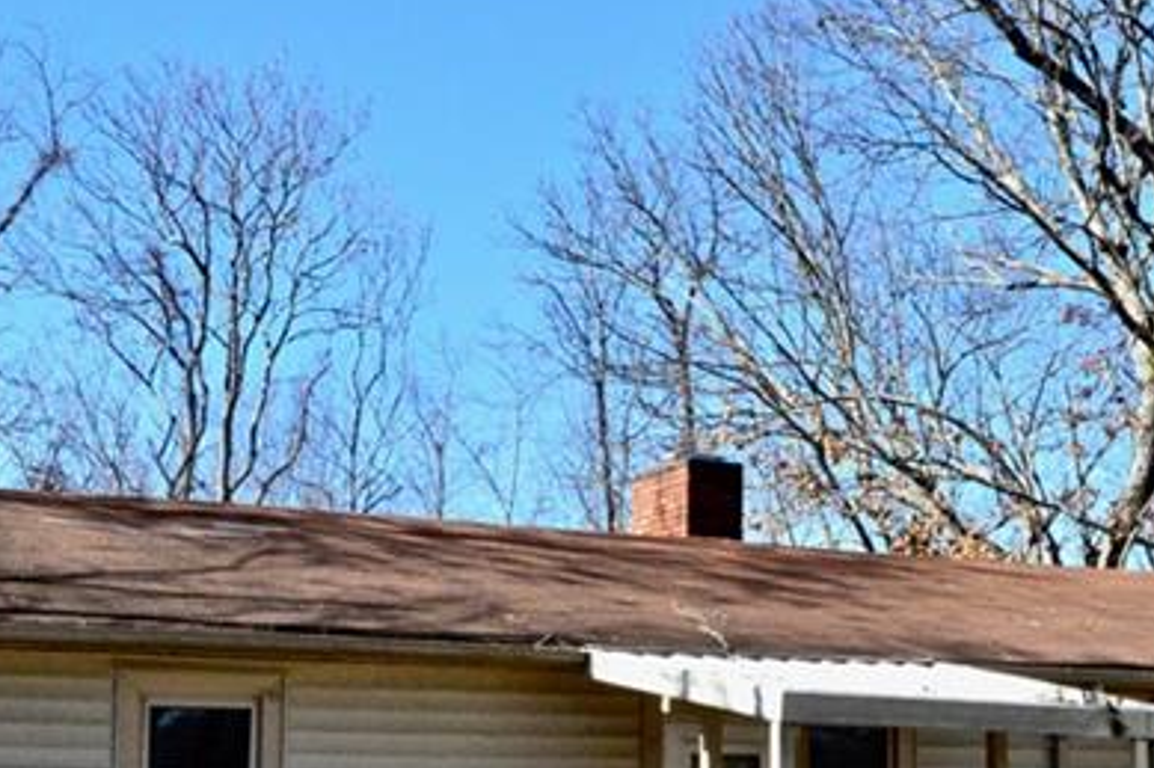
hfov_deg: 28.4
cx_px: 679
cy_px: 549
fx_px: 2275
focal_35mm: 71
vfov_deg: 19.1
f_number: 13
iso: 1600
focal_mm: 18
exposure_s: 1/640
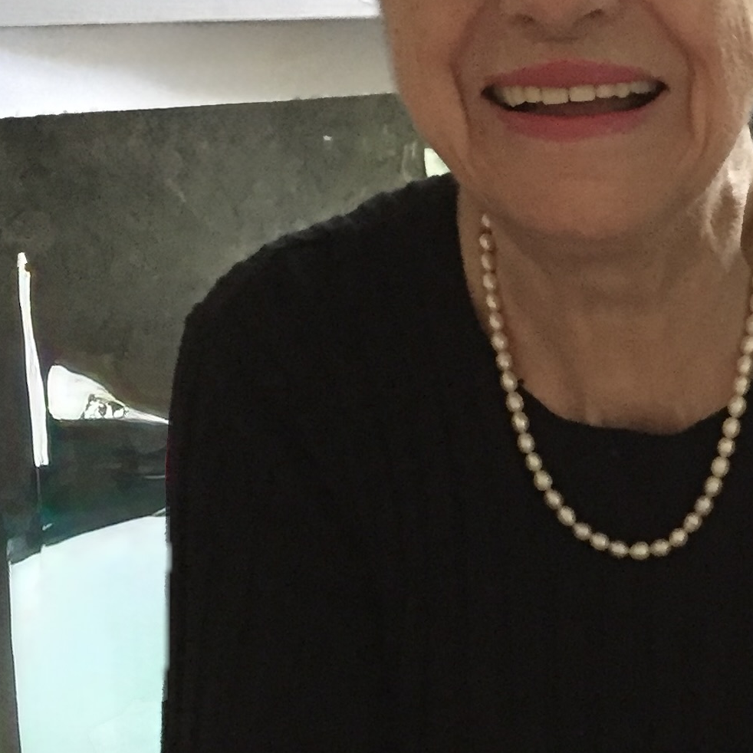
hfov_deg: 25.1
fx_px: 1624
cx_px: 710
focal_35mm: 66
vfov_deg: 25.8
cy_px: 567
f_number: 2.2
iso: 400
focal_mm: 4.15
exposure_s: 1/15
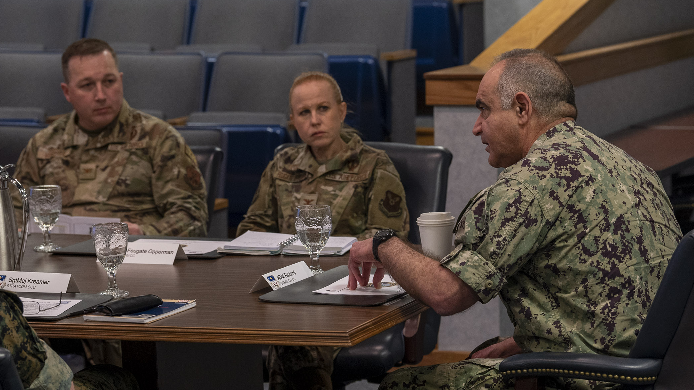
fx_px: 2134
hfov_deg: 18.5
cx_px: 348
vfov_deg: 10.4
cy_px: 178
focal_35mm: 116
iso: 2000
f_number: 5
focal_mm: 110
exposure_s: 1/160
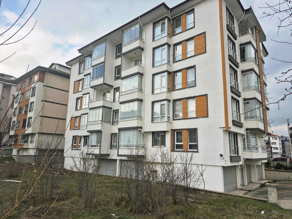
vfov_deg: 58.9
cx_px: 146
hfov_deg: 73.9
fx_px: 194
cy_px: 110
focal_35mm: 23
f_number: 1.8
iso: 25
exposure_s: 1/625
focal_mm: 5.4
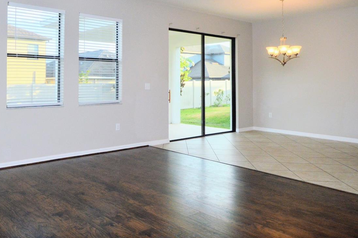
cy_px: 72
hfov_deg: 57.0
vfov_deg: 39.5
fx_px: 325
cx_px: 136
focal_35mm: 33
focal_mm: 15
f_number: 9
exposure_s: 1/250
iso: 800
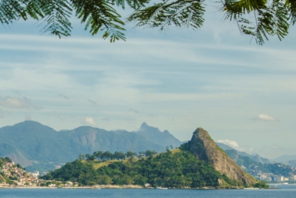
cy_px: 184
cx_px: -12
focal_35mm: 134
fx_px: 1102
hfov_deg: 15.0
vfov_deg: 10.2
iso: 100
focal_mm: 36
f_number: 8
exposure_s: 1/160
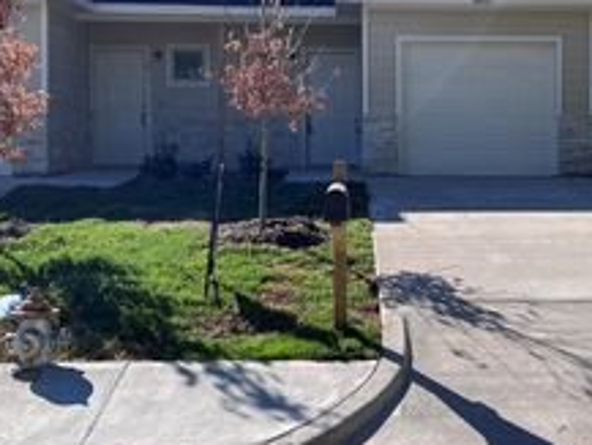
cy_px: 162
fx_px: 1027
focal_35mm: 60
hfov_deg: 31.9
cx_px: 404
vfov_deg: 24.4
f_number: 1.5
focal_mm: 5.7
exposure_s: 1/3460
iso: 50
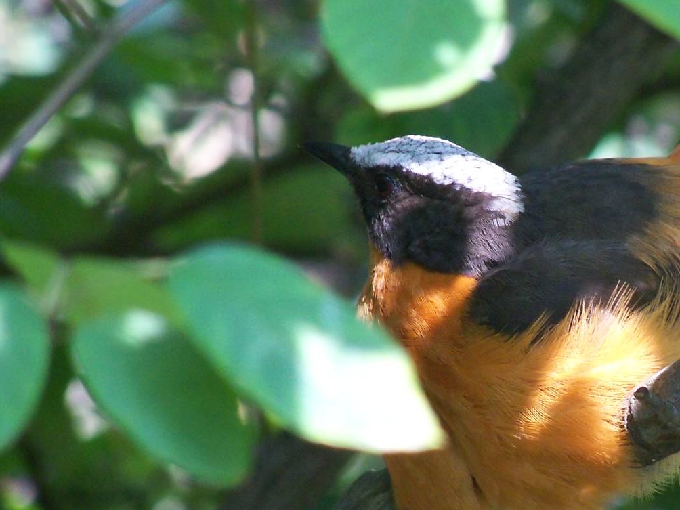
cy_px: 287
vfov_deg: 2.7
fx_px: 10961
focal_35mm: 558
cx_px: 502
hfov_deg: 3.6
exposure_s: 1/125
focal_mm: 62
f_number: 4.8
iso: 400
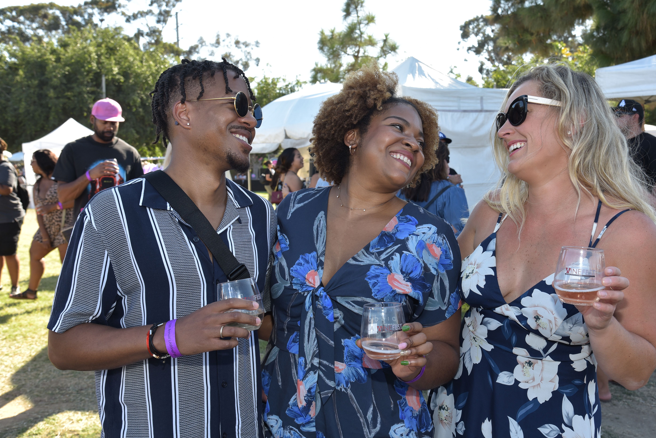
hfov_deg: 47.4
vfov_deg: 32.7
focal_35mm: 41
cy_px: 225
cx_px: 343
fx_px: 747
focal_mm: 38
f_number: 7.1
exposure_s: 1/200
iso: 320
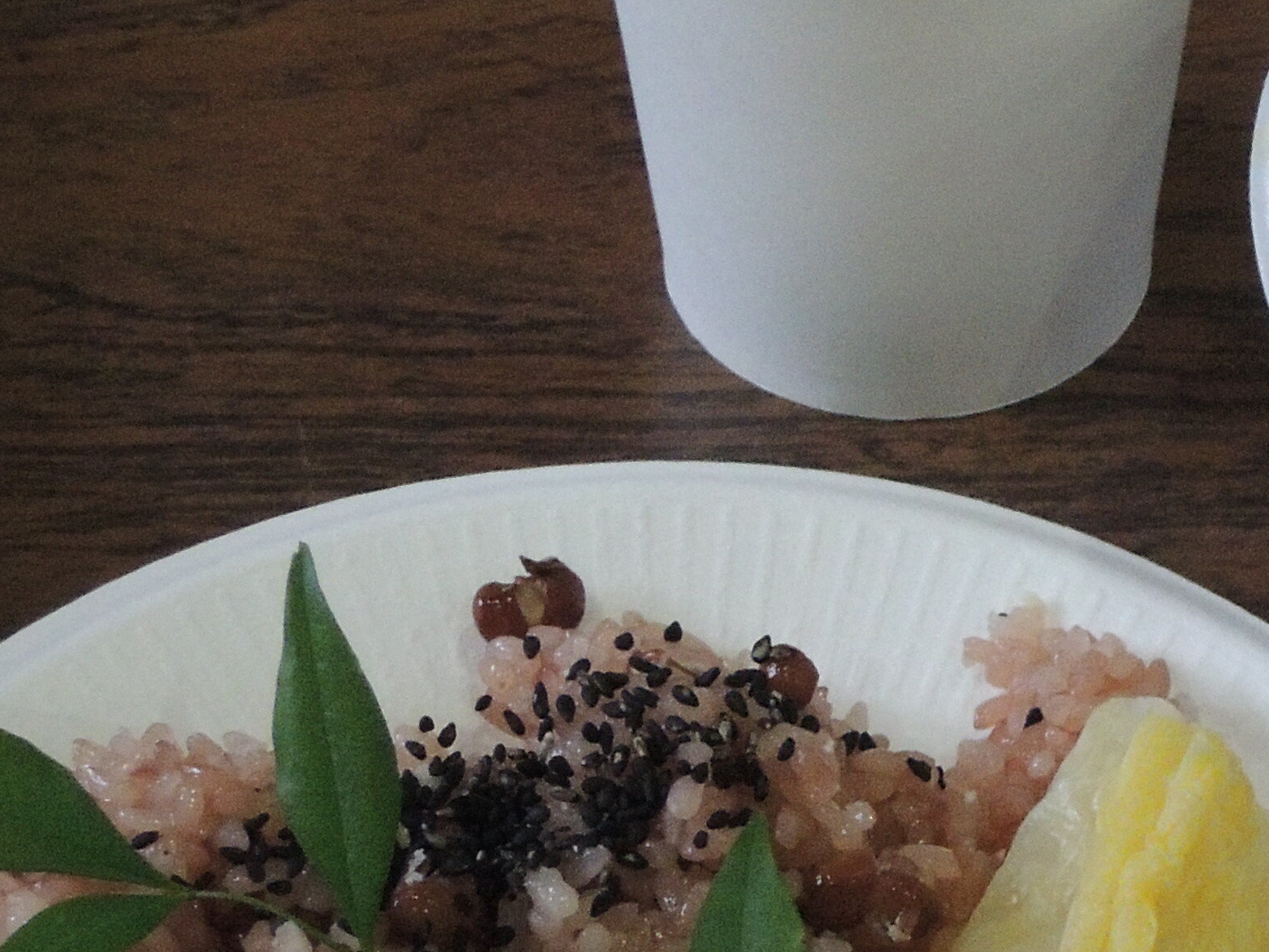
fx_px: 8321
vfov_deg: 6.5
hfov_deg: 8.7
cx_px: 1291
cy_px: 721
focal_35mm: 227
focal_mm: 13.8
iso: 800
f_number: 4.2
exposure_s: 1/125
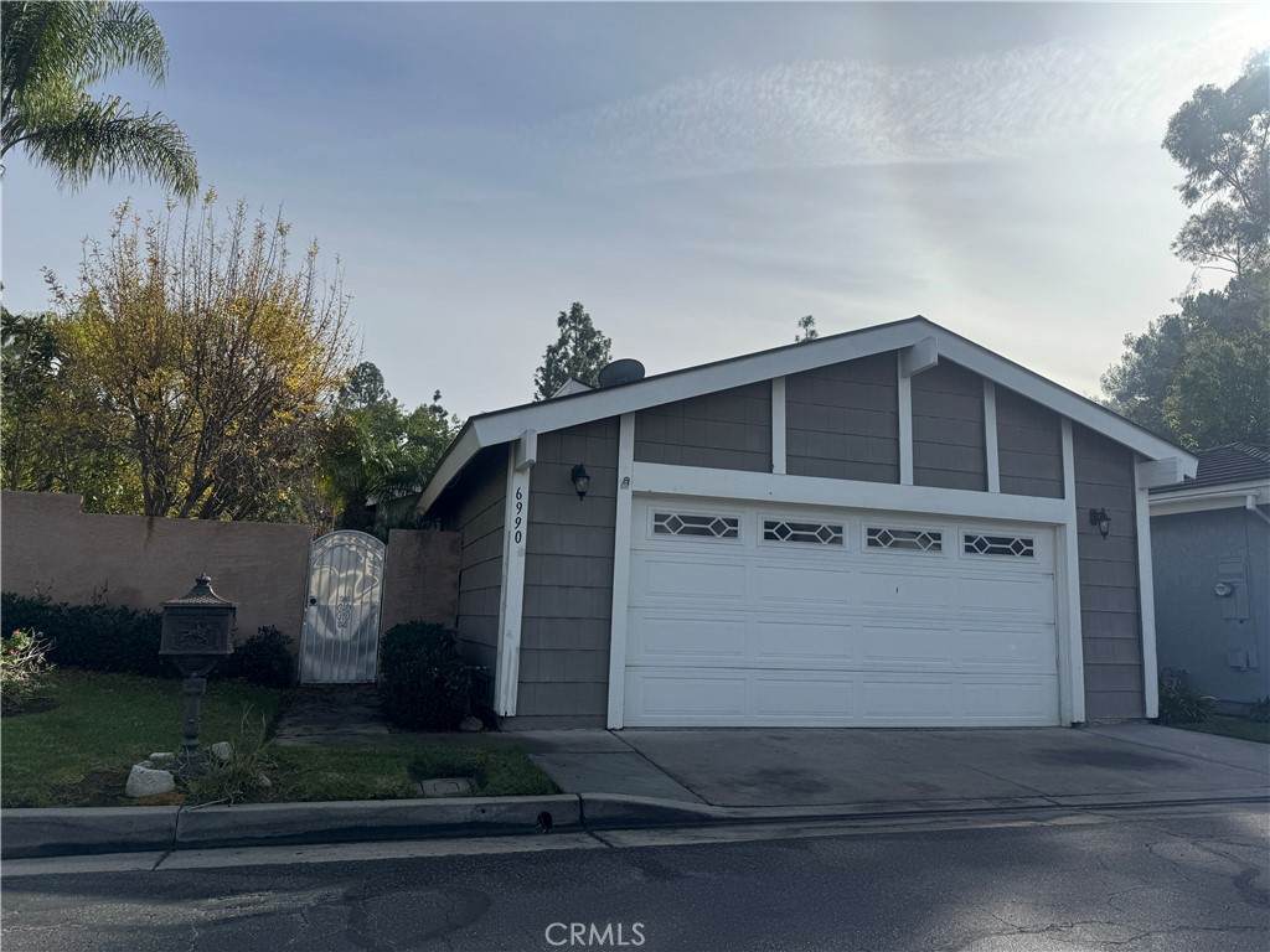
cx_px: 635
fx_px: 881
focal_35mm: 24
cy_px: 476
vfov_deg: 56.8
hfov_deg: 71.6
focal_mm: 6.76
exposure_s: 1/10417
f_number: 1.78
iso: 80
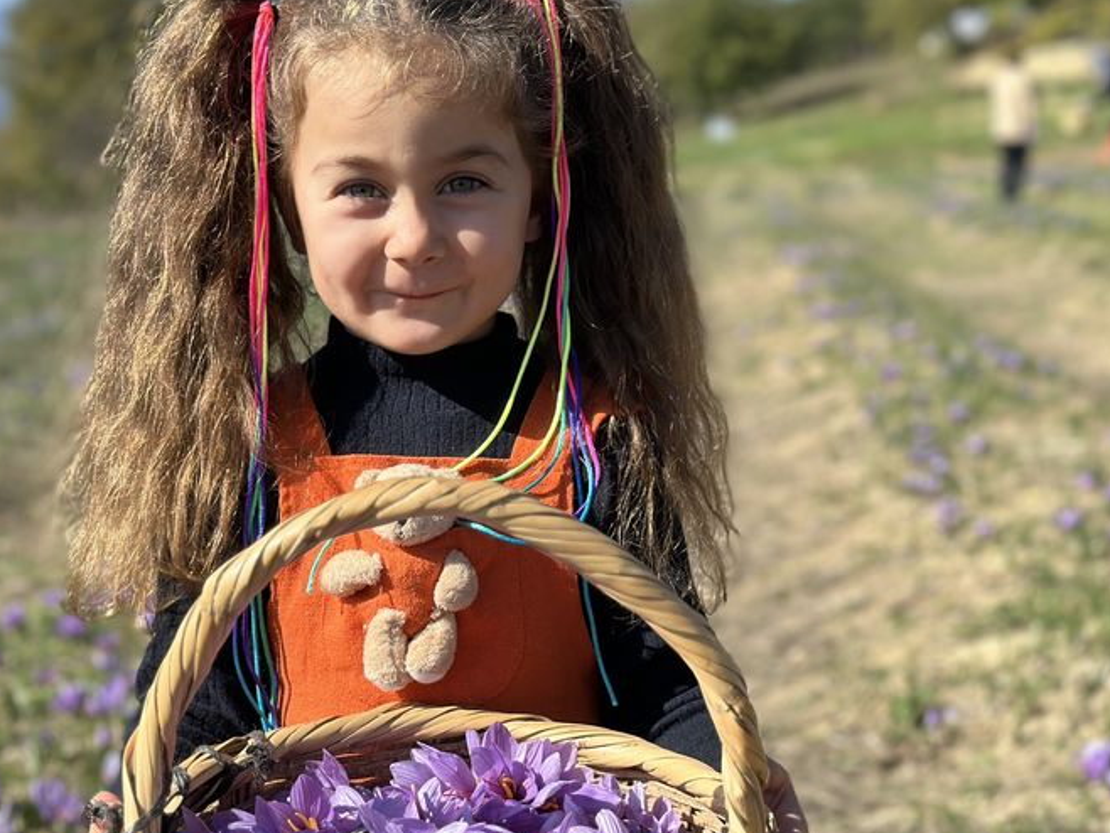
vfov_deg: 21.0
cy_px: 521
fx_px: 2245
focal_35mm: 70
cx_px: 471
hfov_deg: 27.7
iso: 80
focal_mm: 6.86
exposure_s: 1/4184
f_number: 1.78
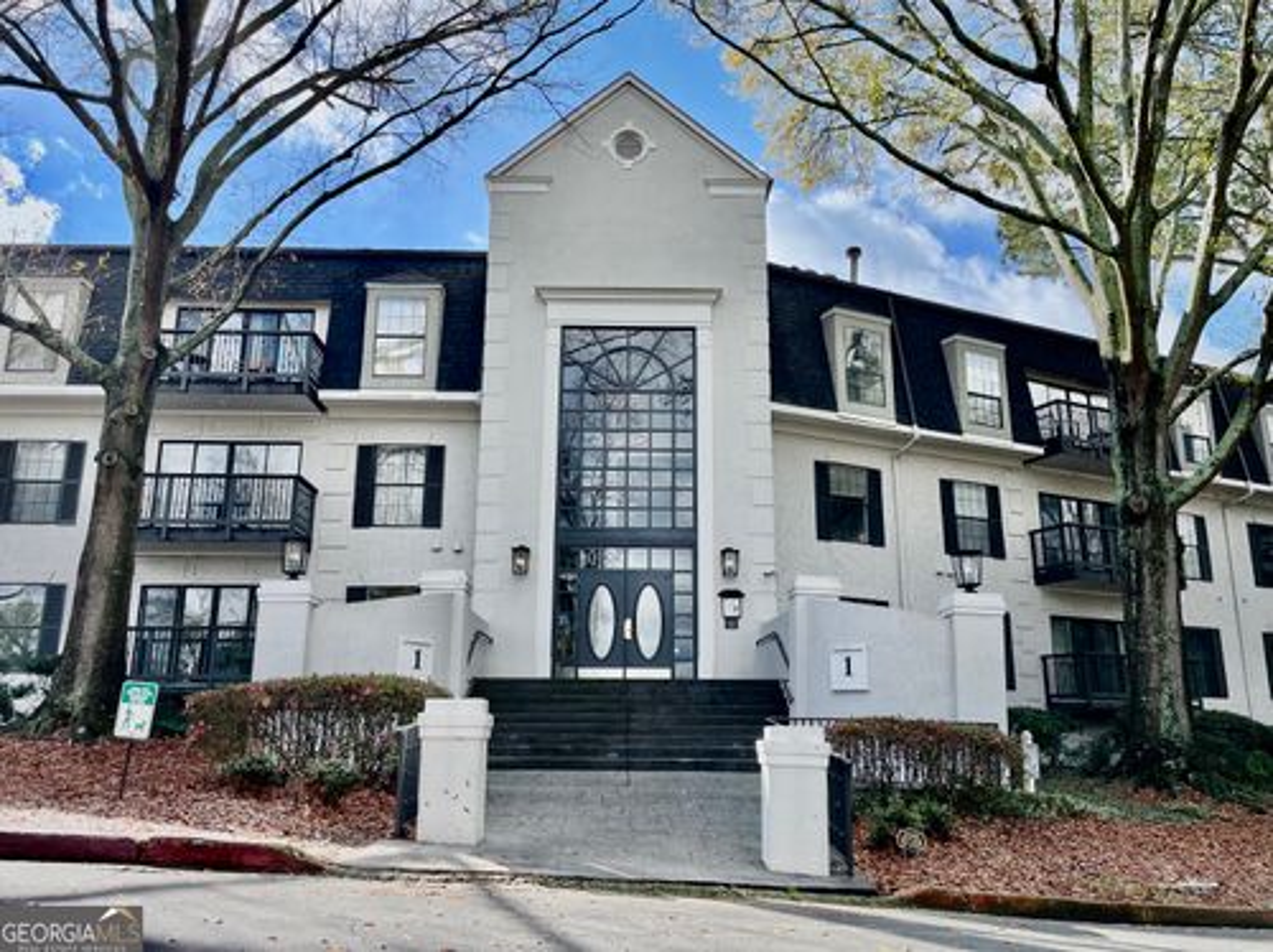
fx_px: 955
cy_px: 476
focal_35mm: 26
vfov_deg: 53.0
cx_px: 636
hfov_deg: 67.4
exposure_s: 1/1441
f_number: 1.6
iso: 50
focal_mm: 5.1
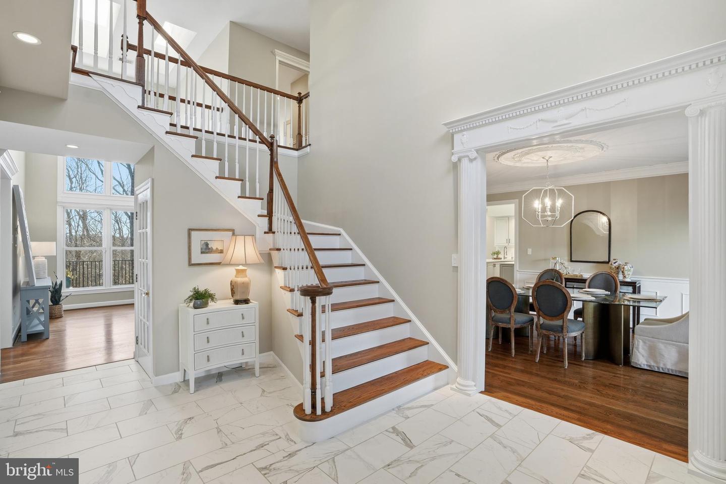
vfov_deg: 73.7
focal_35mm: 16
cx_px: 363
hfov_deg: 96.7
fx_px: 323
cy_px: 242
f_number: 8
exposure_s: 1/100
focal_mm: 16
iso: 400
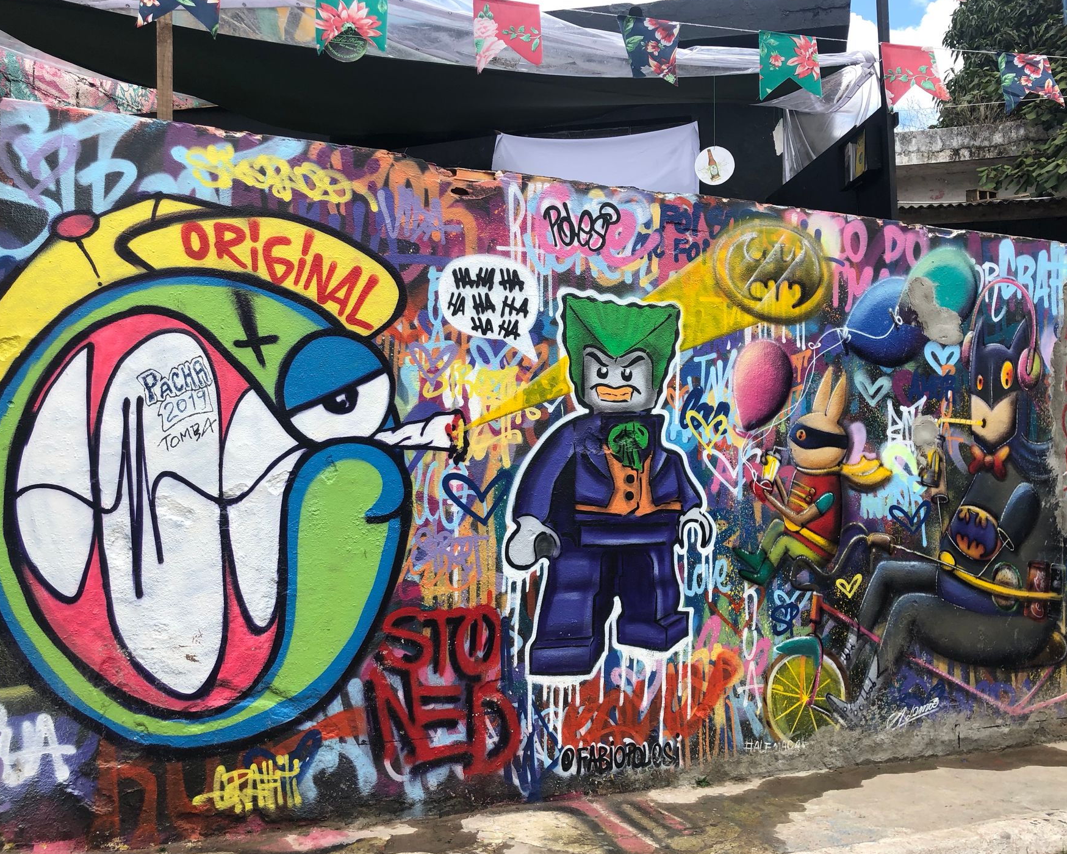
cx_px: 573
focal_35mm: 30
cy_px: 421
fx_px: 947
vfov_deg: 48.5
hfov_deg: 58.7
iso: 20
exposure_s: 1/546
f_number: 1.8
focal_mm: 4
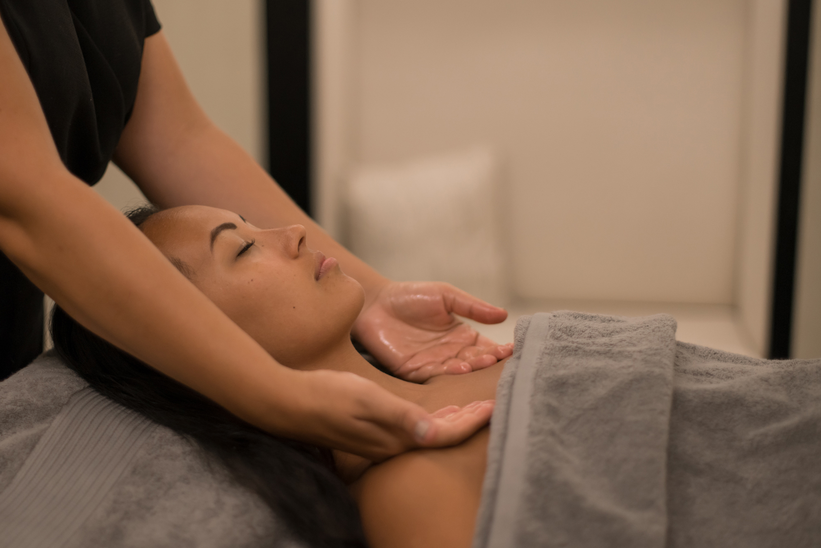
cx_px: 327
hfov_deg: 31.8
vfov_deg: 21.6
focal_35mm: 63
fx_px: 1437
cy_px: 284
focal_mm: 50
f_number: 1.6
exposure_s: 1/80
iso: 640
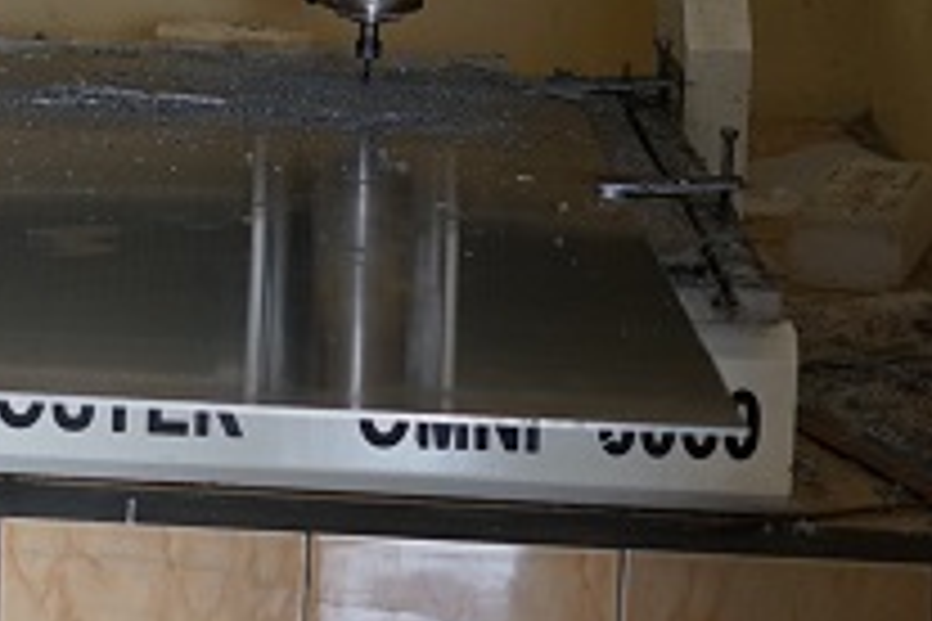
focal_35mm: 145
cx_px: -158
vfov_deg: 9.3
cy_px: -238
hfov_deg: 13.8
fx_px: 3754
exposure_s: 1/160
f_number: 2.8
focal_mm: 50
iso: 1600
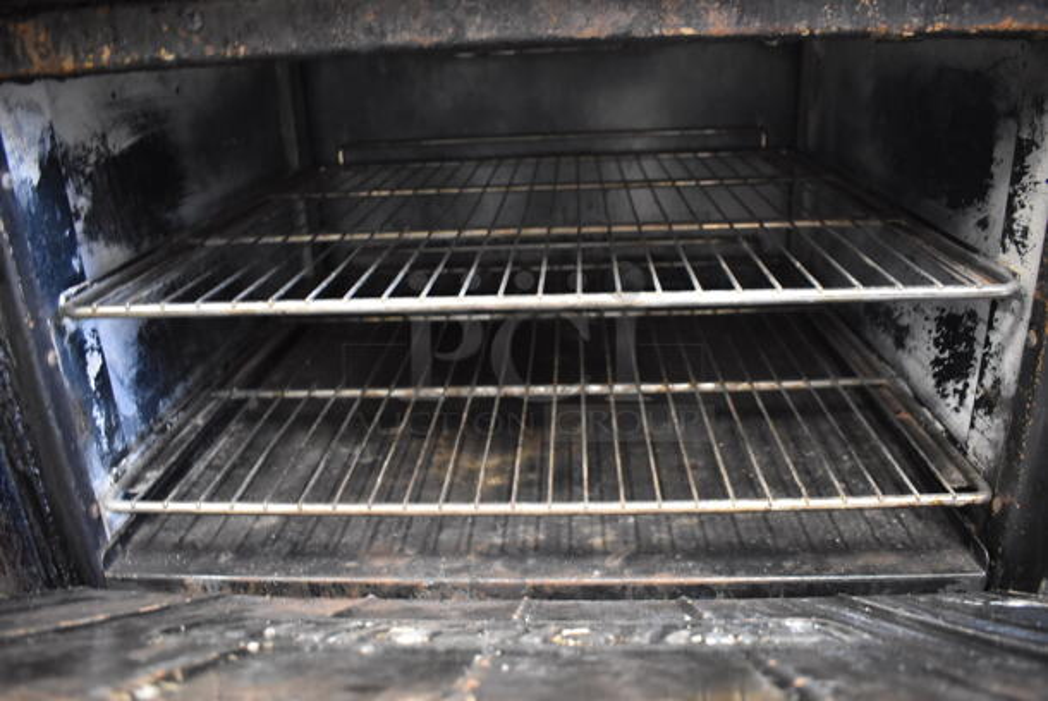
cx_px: 524
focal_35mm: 27
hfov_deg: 67.3
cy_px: 350
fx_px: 787
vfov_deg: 48.0
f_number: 3.5
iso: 3200
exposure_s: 1/20
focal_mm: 18
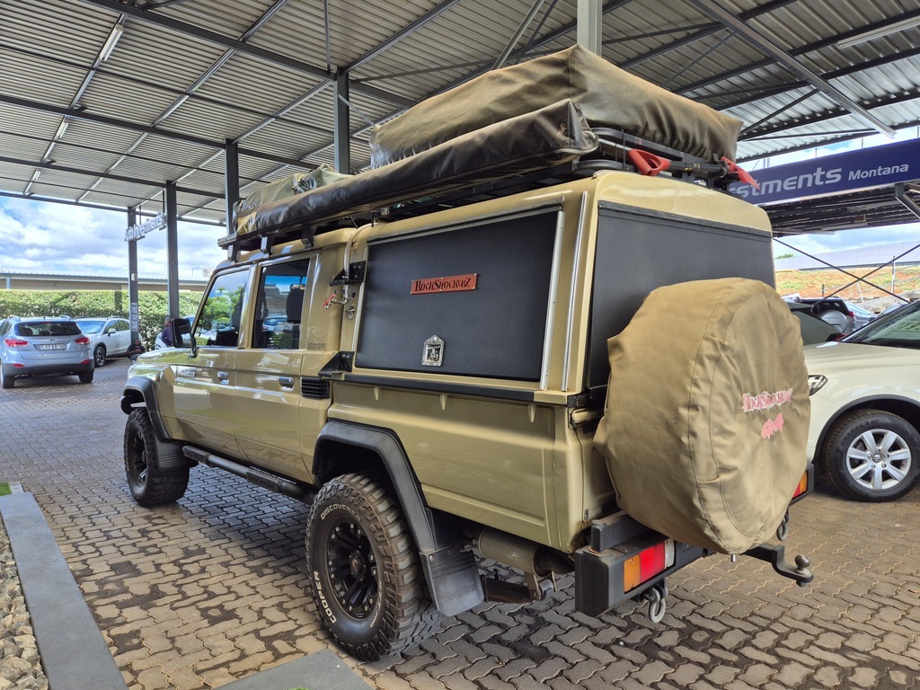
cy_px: 345
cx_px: 460
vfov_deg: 58.9
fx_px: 611
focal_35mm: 23
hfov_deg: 73.9
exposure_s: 1/257
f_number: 1.8
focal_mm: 5.4
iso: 25
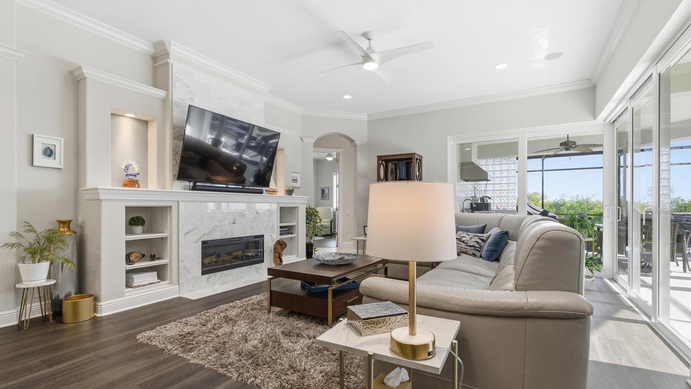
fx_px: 312
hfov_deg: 95.9
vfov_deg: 63.9
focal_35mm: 17
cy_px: 210
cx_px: 342
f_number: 9
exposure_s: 1/60
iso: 400
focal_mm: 16
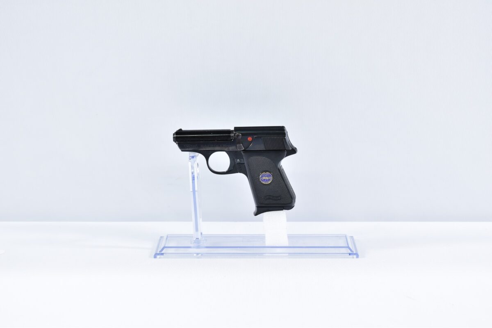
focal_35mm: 75
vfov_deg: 18.2
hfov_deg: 27.0
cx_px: 246
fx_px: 1025
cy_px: 164
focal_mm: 50
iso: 640
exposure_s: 1/20
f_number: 5.6
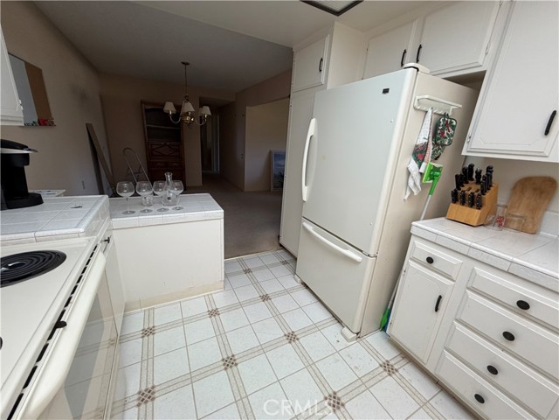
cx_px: 280
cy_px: 210
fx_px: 226
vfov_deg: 85.7
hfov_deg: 102.1
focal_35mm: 14
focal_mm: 2.22
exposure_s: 1/120
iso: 125
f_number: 2.2
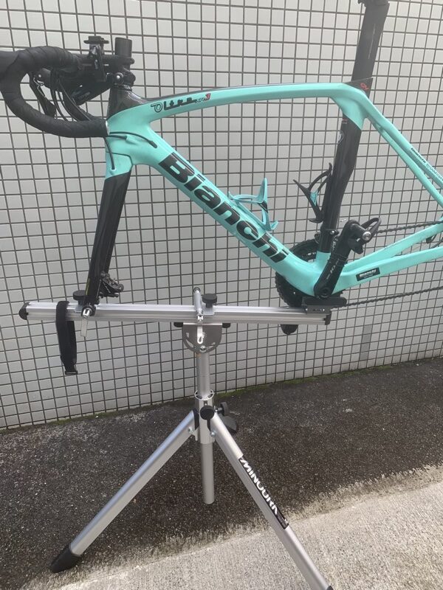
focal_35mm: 26
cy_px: 295
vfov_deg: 67.3
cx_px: 222
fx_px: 444
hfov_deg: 53.1
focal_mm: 4.25
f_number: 1.8
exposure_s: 1/142
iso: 25
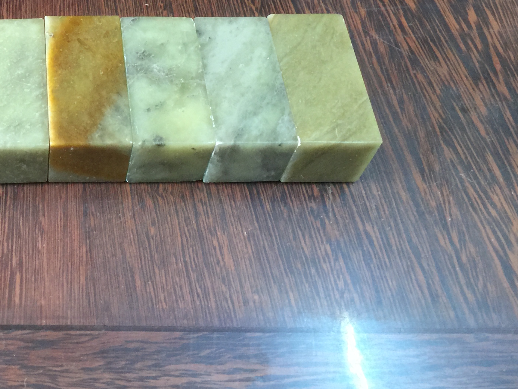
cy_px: 29
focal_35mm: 55
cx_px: 38
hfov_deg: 32.9
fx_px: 823
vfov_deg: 25.6
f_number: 2.2
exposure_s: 1/17
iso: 64
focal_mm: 4.15
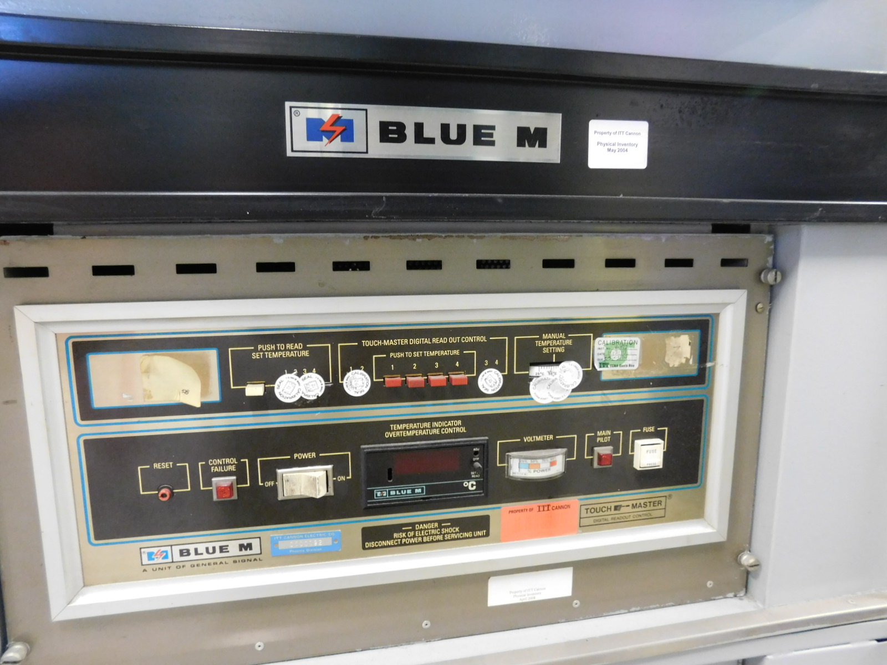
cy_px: 332
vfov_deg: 58.9
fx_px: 589
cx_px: 444
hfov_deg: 73.9
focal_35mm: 23
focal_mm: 4
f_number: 3
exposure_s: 1/8
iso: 500
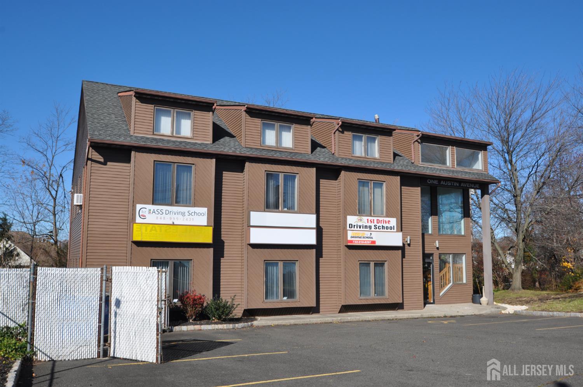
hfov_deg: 62.0
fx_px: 485
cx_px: 292
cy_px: 194
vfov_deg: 43.5
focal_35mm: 30
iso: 200
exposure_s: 1/350
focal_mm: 20
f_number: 9.5
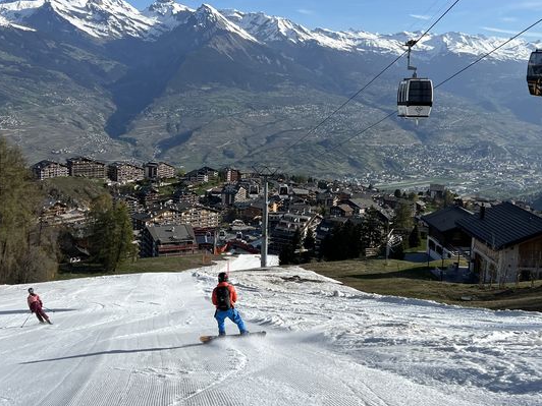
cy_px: 163
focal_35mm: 44
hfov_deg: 42.9
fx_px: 689
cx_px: 269
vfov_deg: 32.8
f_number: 1.5
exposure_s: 1/5882
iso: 50
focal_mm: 5.7
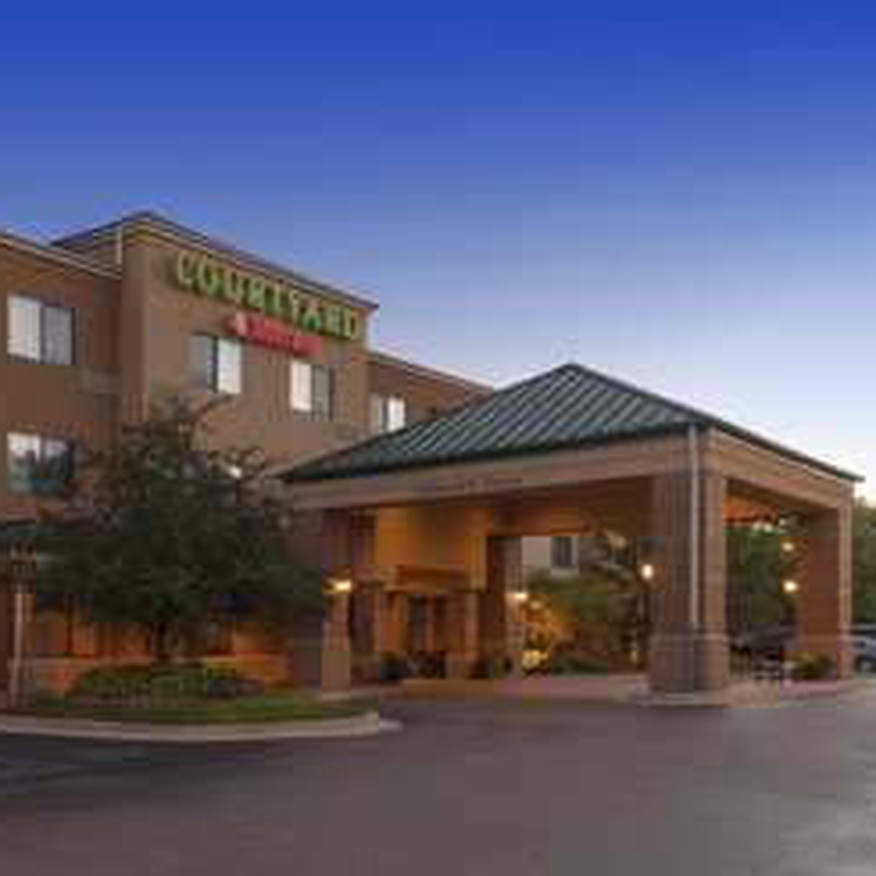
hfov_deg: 40.5
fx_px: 1145
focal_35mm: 40
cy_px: 422
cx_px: 207
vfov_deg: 41.9
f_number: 10
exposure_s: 1/8
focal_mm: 30
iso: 100
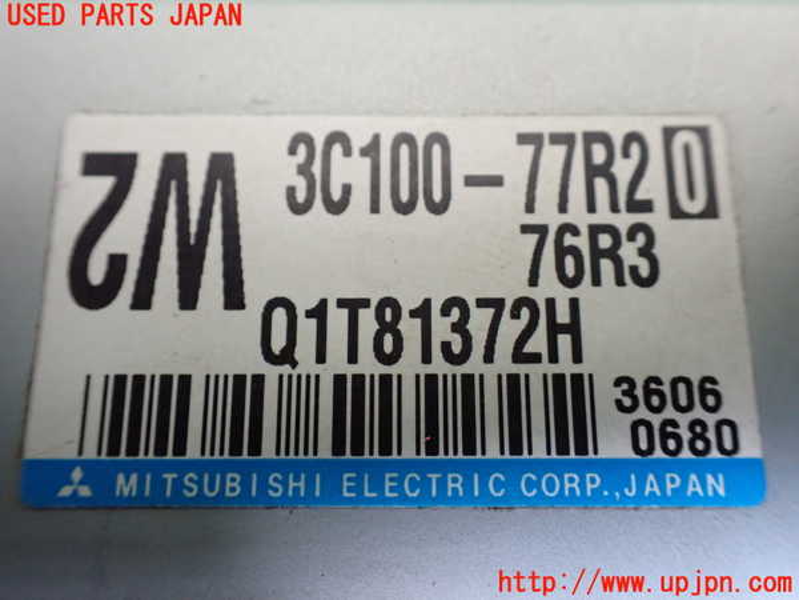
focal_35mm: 30
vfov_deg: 46.8
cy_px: 300
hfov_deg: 60.0
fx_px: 692
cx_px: 400
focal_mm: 5.4
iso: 800
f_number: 2.3
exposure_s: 1/125
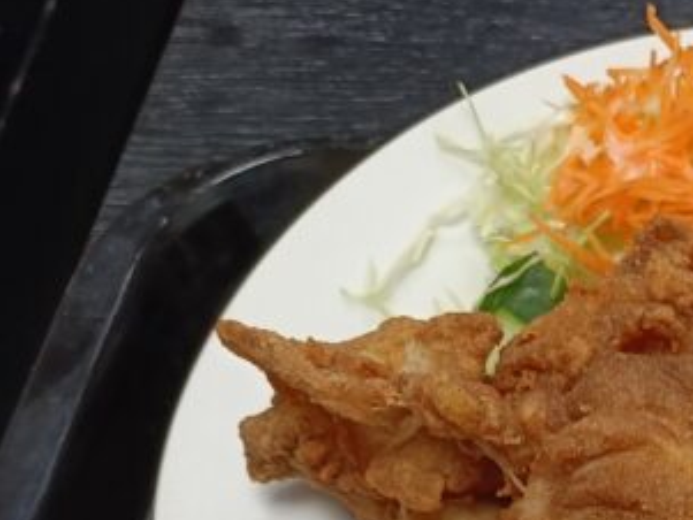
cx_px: 992
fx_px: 1702
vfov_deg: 16.2
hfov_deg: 20.3
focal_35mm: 85
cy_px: 720
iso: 320
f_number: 1.7
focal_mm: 4.7
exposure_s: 1/50
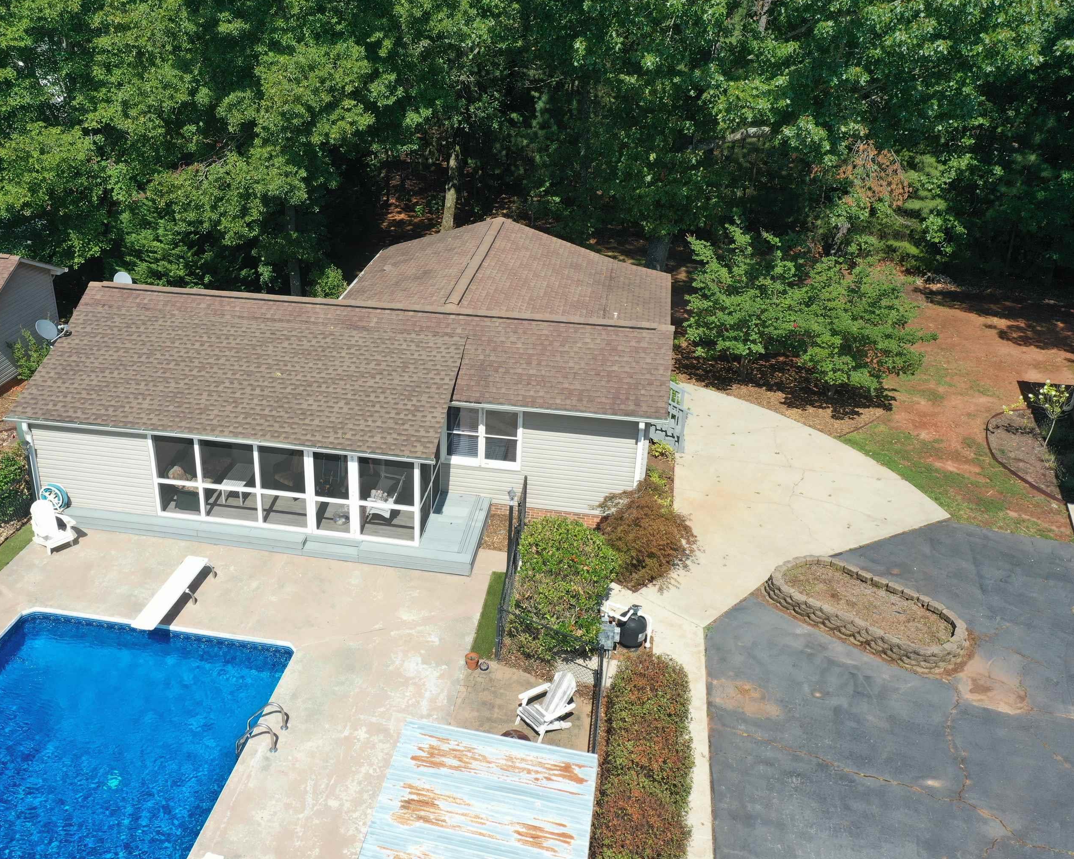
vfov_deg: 45.8
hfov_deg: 55.2
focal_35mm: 32
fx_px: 1017
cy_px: 426
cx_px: 424
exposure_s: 1/400
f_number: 5.6
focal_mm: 10.26
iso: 100
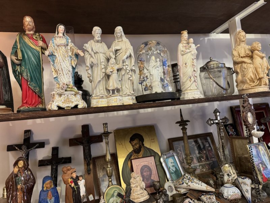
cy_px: 102
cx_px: 135
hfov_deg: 71.6
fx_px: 187
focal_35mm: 24
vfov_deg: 56.8
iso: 400
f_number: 1.78
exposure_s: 1/50
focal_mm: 6.76
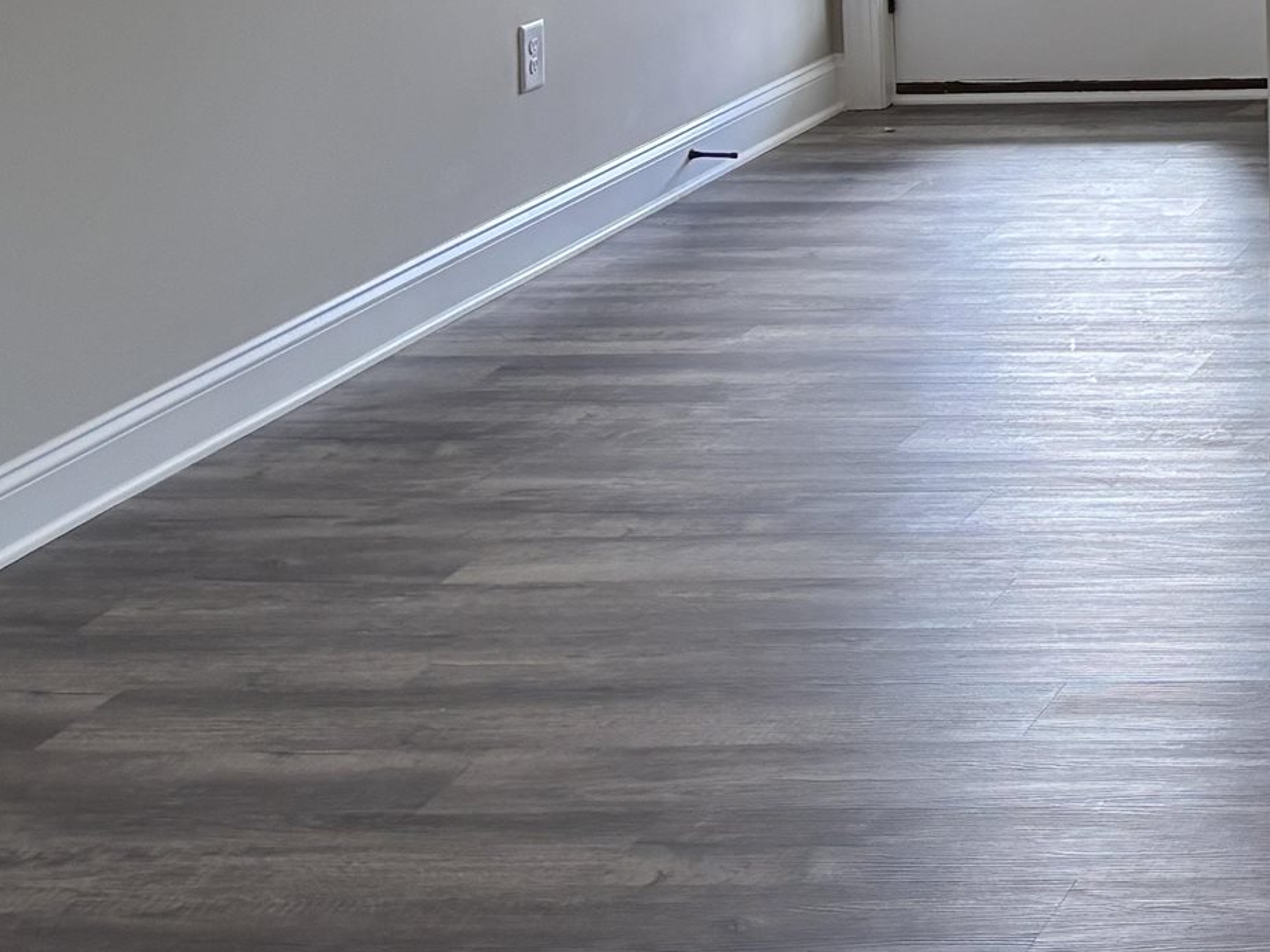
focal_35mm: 86
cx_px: 2036
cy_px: -376
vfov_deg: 16.0
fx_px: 3156
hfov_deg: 19.2
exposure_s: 1/120
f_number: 1.6
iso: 100
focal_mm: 5.96
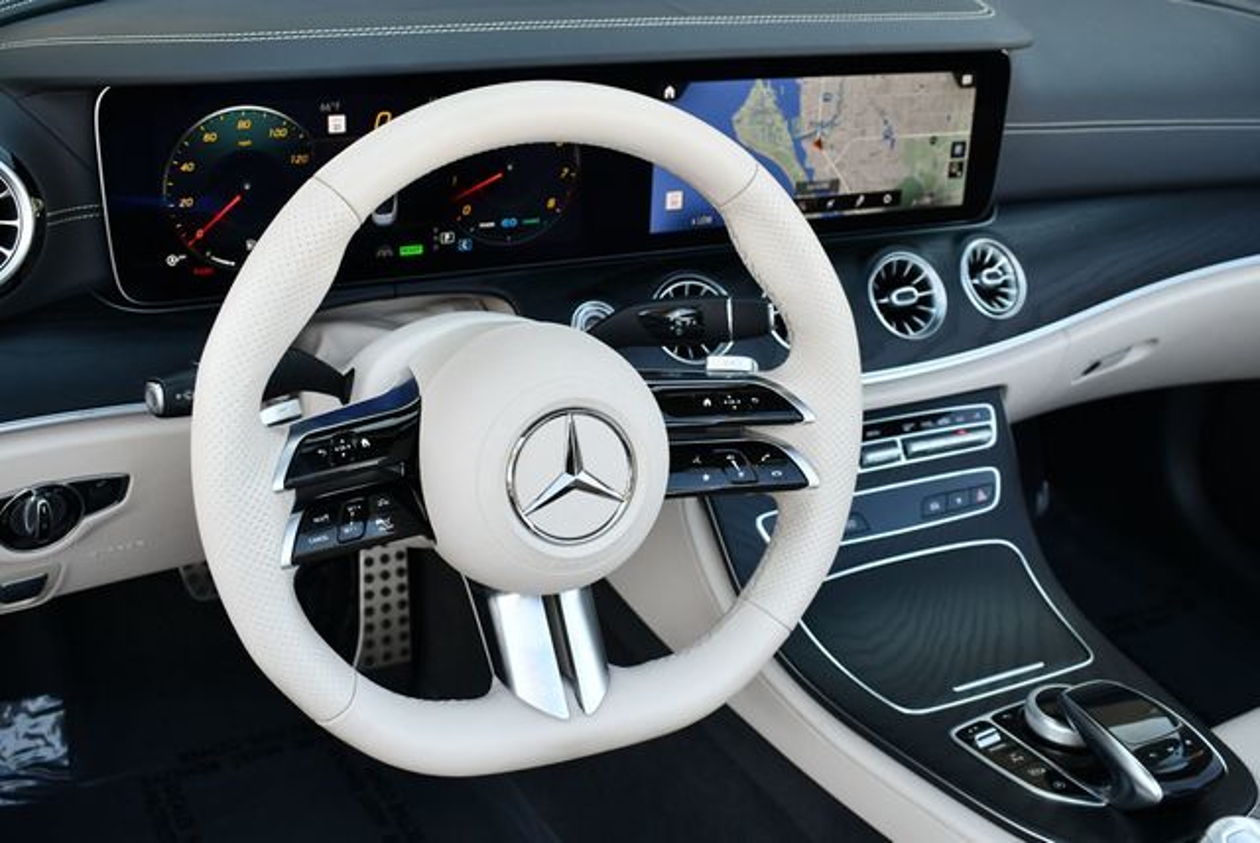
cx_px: 630
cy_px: 422
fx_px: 1541
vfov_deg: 30.6
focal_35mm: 44
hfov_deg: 44.5
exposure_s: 1/250
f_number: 4.5
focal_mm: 22
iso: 400
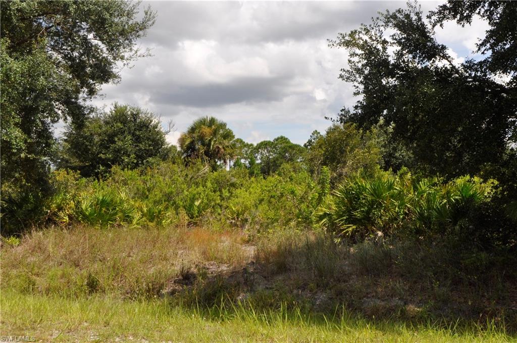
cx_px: 258
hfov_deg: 46.5
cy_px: 172
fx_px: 602
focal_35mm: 42
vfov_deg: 31.8
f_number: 13
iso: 200
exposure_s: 1/200
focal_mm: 28
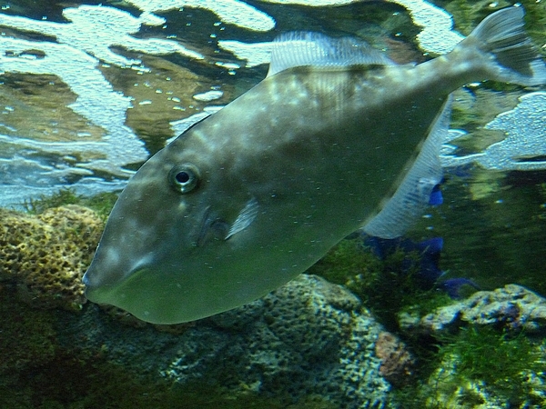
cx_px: 273
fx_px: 662
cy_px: 204
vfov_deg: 34.3
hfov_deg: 44.8
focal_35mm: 42
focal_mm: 7.6
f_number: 3.2
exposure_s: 1/60
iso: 800
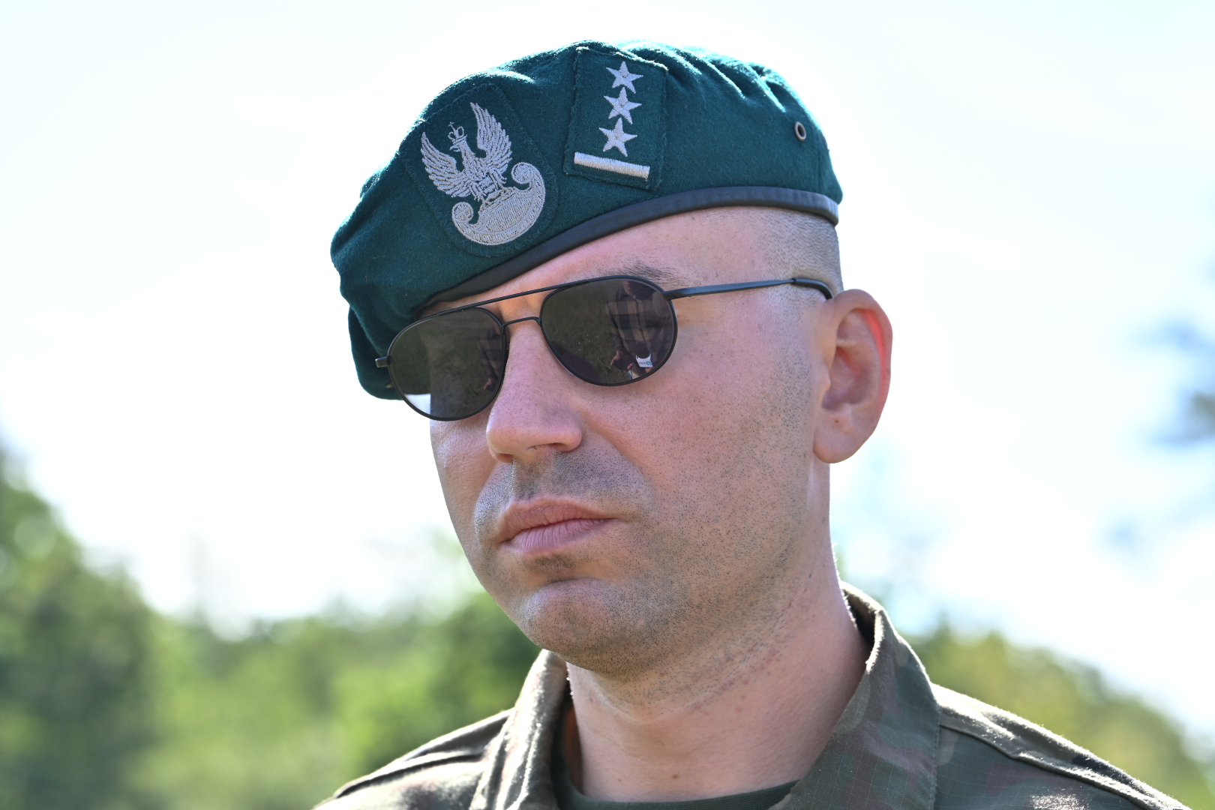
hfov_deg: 17.8
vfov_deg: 11.9
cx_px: 608
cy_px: 405
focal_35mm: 115
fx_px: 3881
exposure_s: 1/160
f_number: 7.1
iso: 100
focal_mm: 115
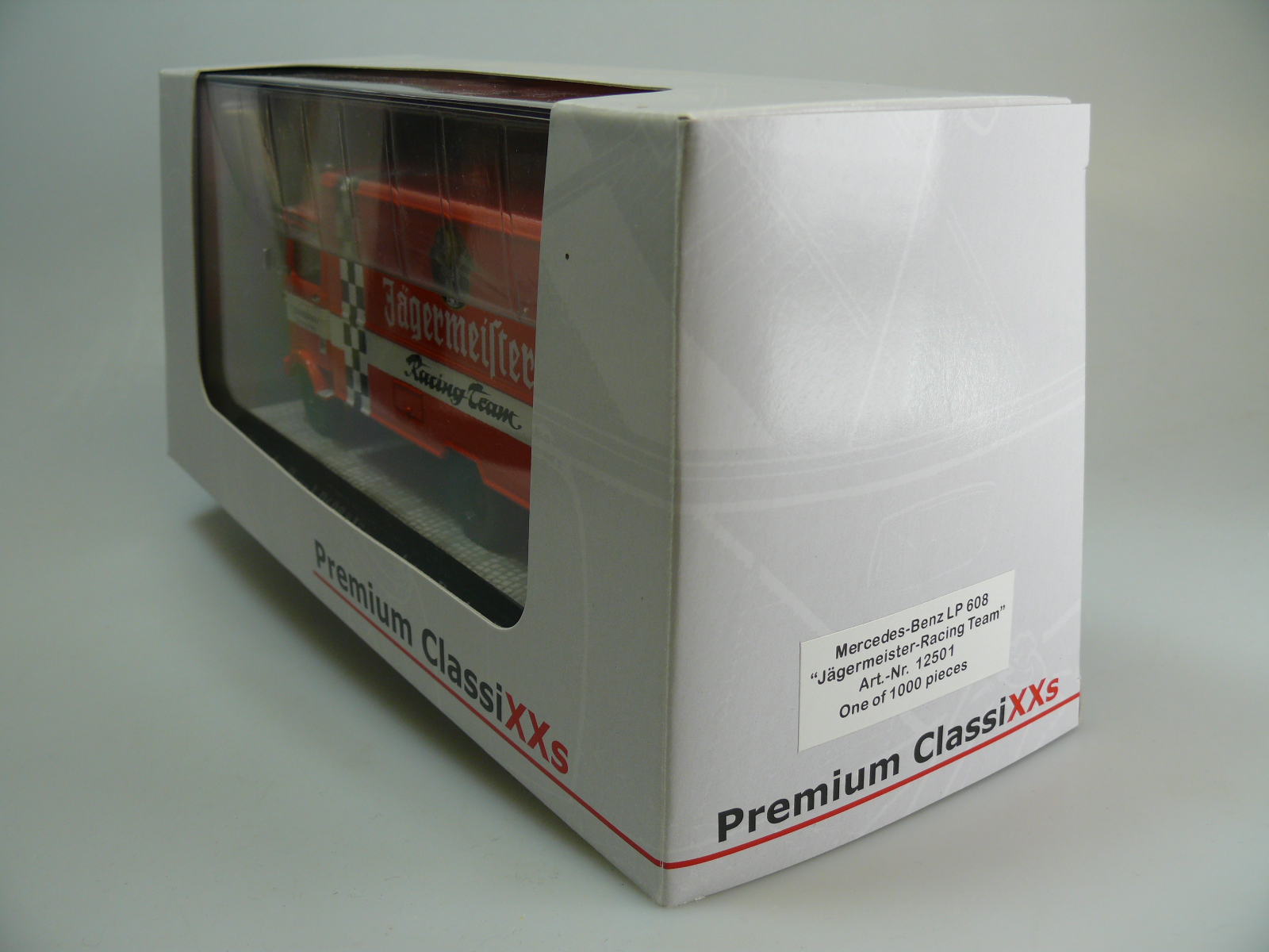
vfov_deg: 40.7
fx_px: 1283
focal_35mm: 35
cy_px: 476
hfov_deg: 52.6
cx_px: 634
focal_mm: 7.4
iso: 100
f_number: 4
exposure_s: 1/100
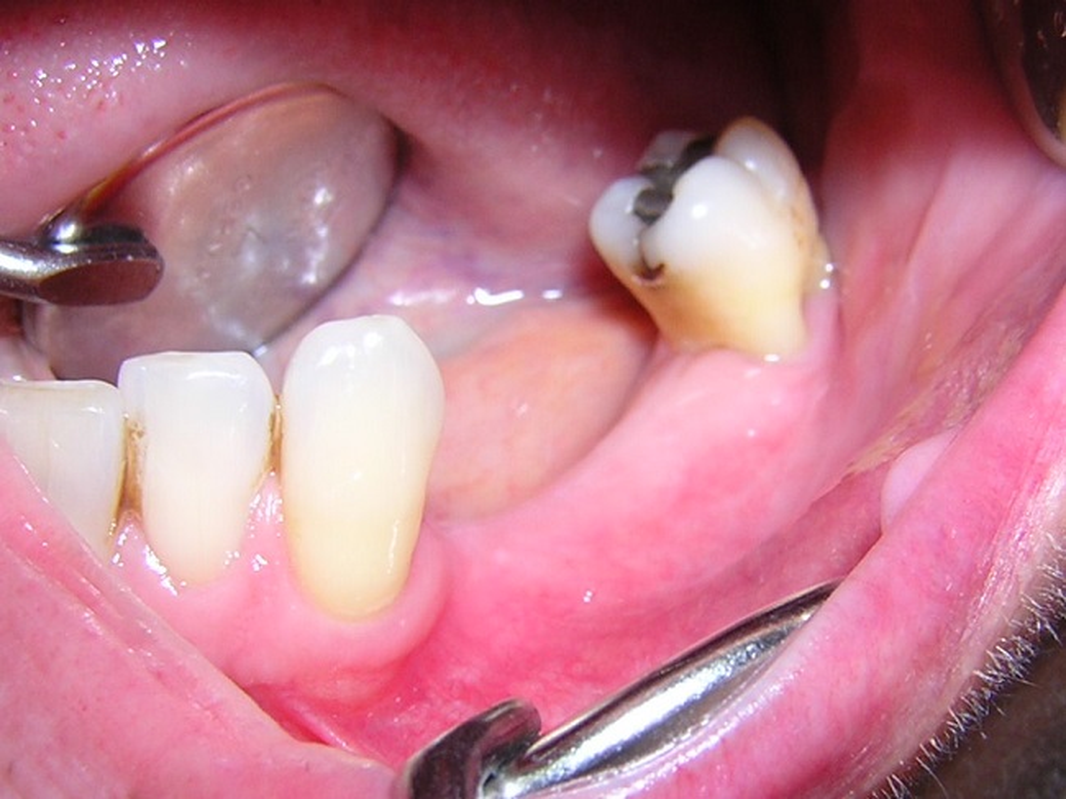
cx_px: 533
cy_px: 400
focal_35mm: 36
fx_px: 1108
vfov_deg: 39.6
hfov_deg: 51.4
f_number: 5.2
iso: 100
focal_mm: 4.7
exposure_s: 1/60.1
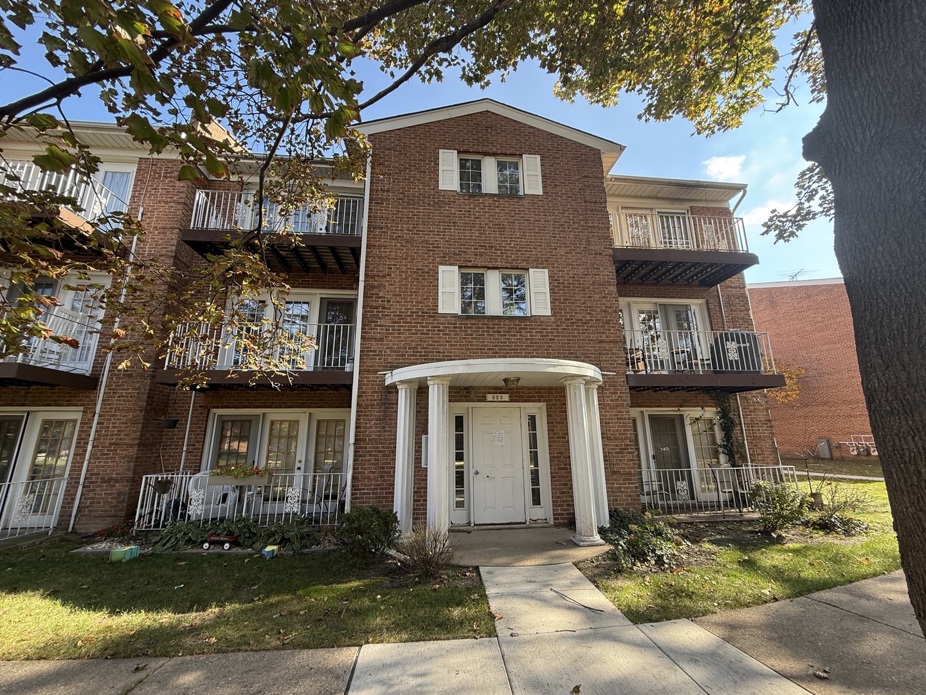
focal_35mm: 14
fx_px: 375
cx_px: 463
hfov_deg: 102.1
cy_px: 348
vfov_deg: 85.7
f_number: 2.2
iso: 50
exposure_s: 1/144
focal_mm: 2.22
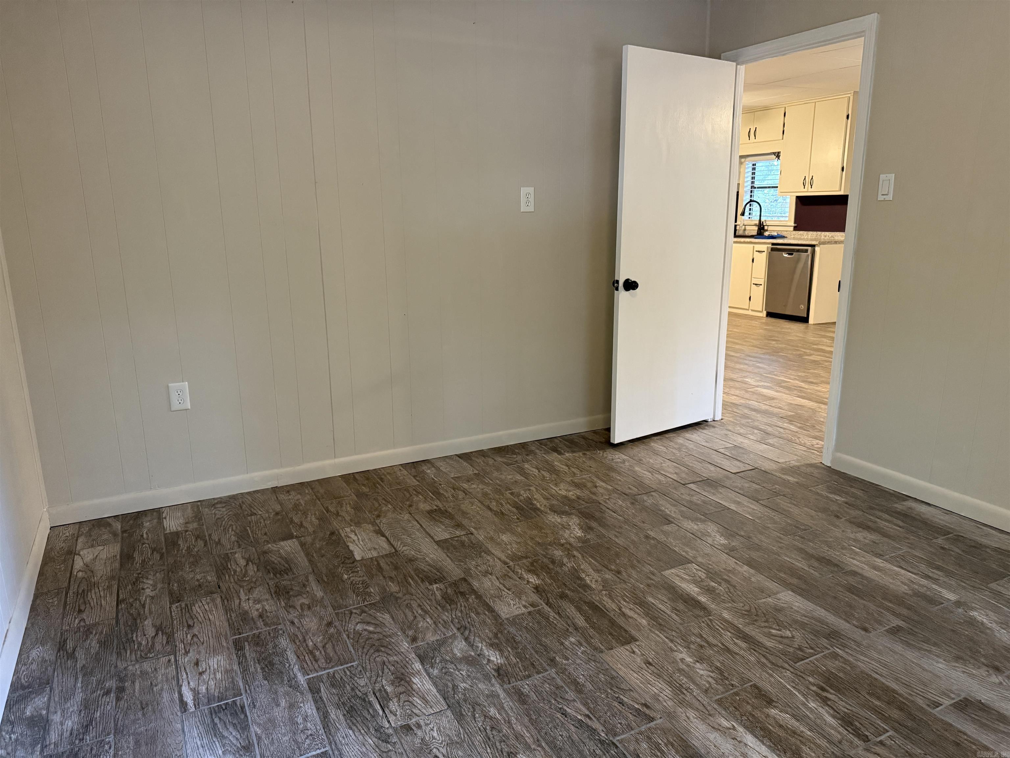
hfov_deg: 71.6
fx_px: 700
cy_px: 379
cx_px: 505
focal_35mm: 24
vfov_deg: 56.8
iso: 640
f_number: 1.78
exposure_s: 1/60
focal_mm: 6.76
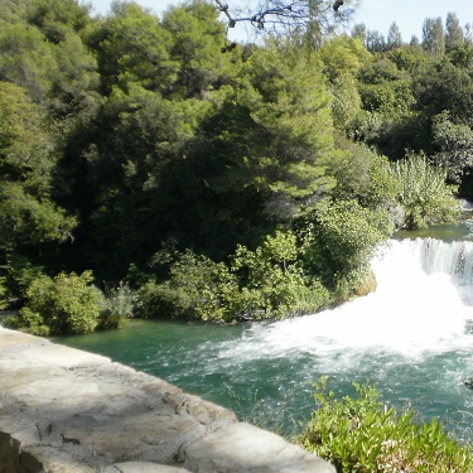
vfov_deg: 26.5
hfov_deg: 26.0
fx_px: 1005
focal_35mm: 65
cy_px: 213
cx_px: 387
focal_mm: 7.4
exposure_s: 1/640
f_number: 3.5
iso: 100
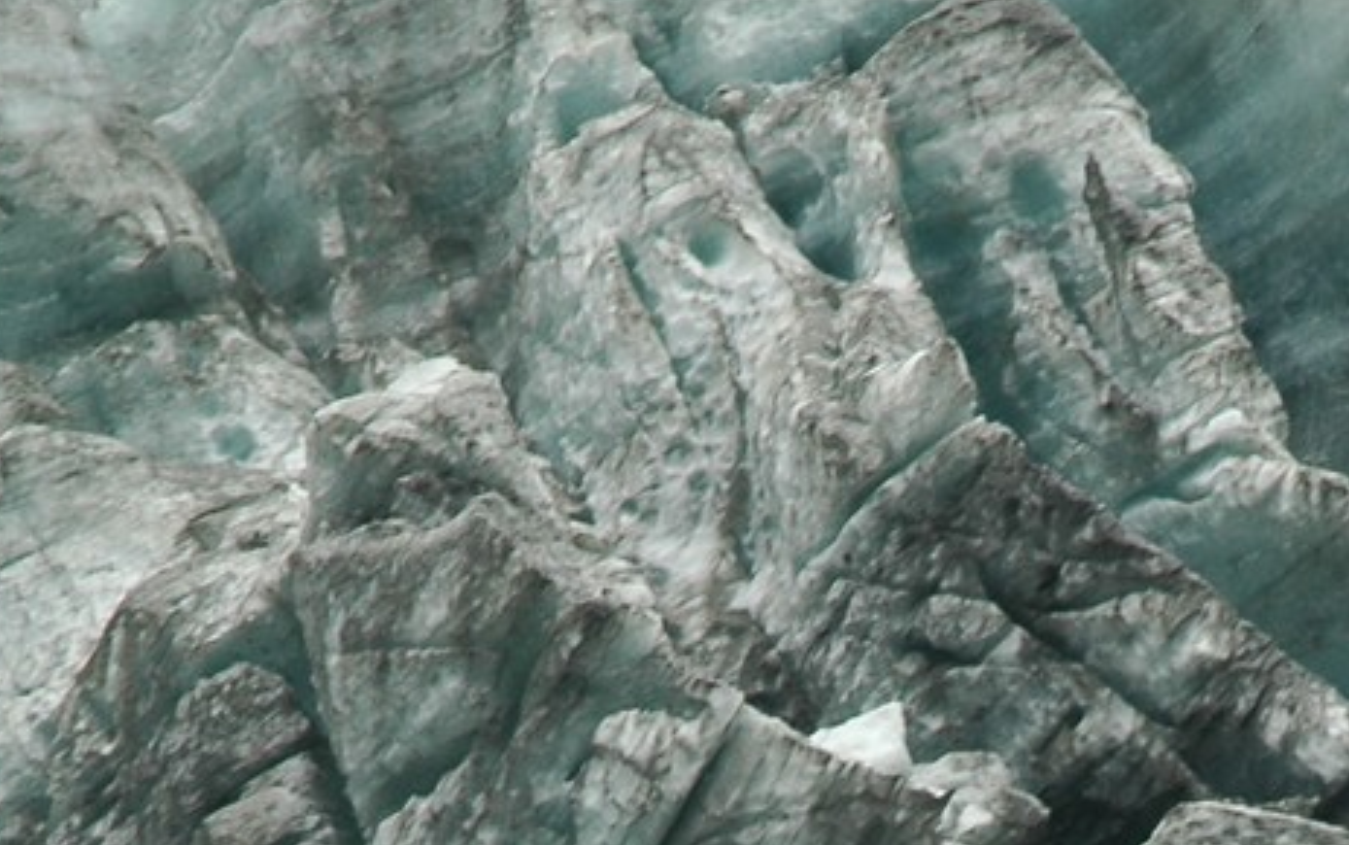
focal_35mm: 347
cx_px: 1168
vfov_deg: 3.8
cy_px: 1305
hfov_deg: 6.0
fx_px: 12765
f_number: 9
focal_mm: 70
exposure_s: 1/160
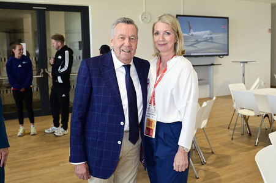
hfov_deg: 53.2
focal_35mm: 36
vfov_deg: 36.8
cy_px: 92
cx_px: 138
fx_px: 276
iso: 800
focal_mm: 36
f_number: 4.5
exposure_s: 1/200
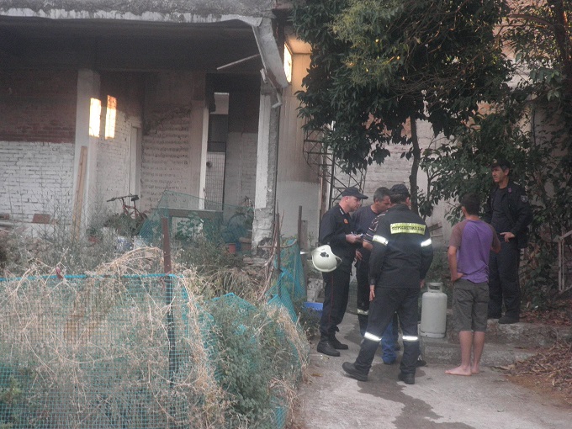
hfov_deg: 36.2
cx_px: 286
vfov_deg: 27.5
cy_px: 214
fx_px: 876
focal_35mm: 53
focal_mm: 9.6
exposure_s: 1/80
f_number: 4.8
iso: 250
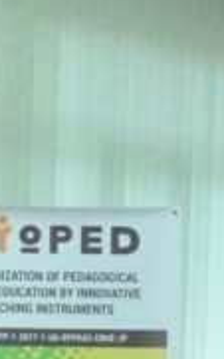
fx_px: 1711
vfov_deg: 11.8
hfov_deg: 7.1
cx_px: -268
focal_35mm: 175
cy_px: 413
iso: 3200
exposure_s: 1/60
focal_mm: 24
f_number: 8
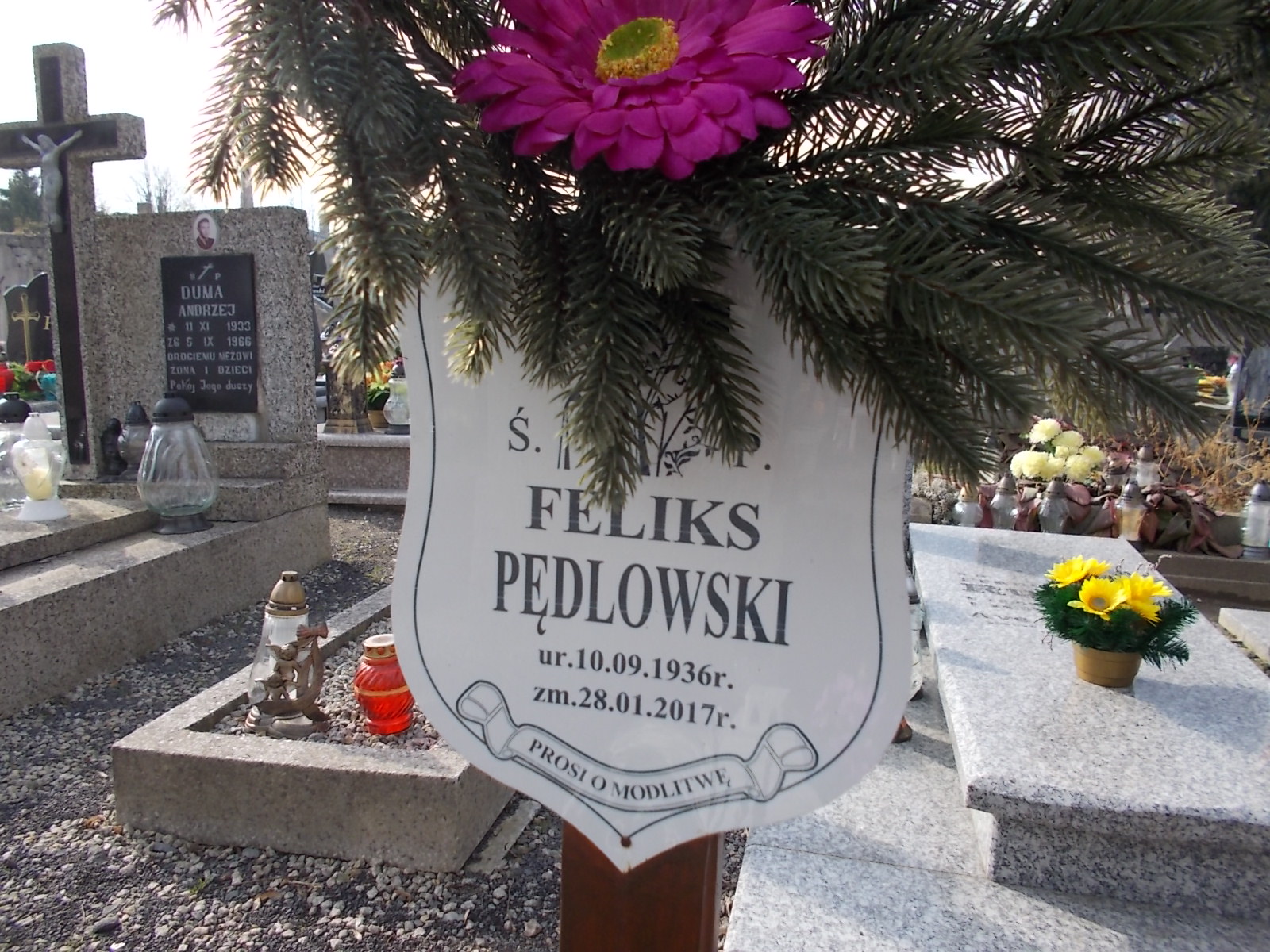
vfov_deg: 53.1
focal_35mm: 26
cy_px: 476
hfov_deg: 67.3
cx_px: 635
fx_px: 954
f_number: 3.2
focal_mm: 4.6
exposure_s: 1/500
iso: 80
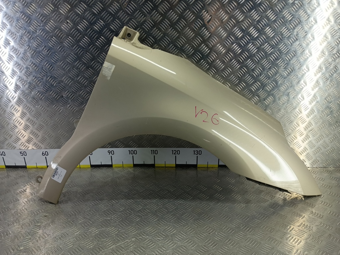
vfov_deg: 58.9
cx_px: 170
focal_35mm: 23
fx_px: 226
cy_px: 128
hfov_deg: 73.9
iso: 153
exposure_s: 1/100
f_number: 1.6
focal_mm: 4.11
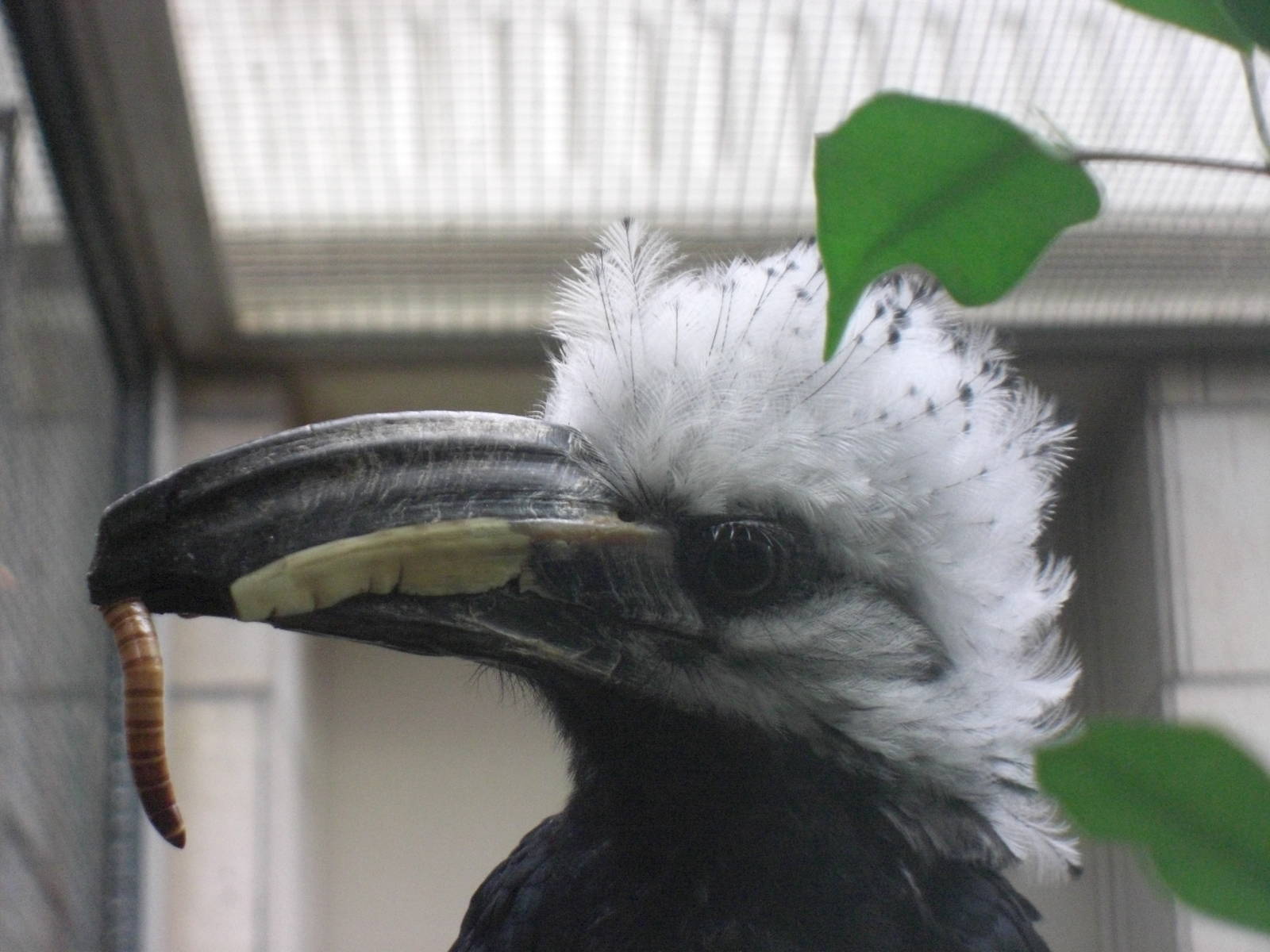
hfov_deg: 17.3
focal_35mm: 114
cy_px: 476
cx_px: 635
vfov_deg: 13.0
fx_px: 4182
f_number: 5.1
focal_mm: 23.7
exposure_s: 1/60
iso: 800
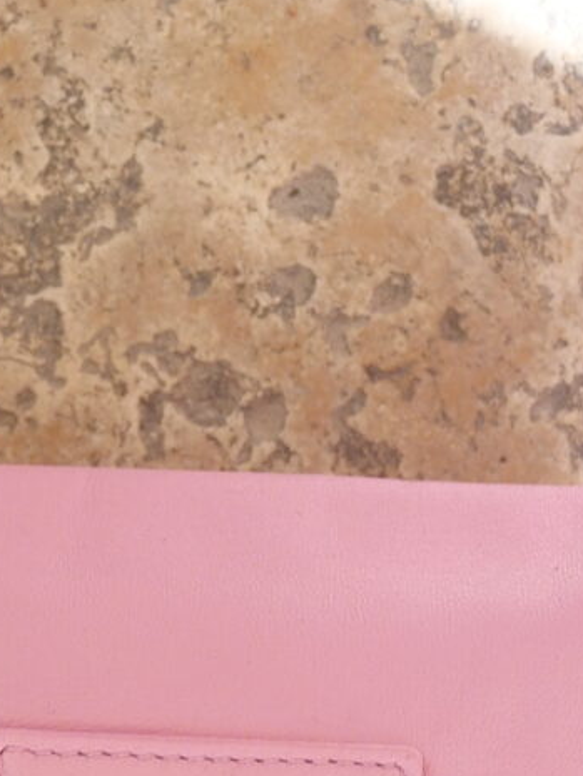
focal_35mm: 165
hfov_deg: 9.0
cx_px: 217
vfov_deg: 12.0
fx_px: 3704
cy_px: 501
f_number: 3.8
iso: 200
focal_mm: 15
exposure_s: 1/100
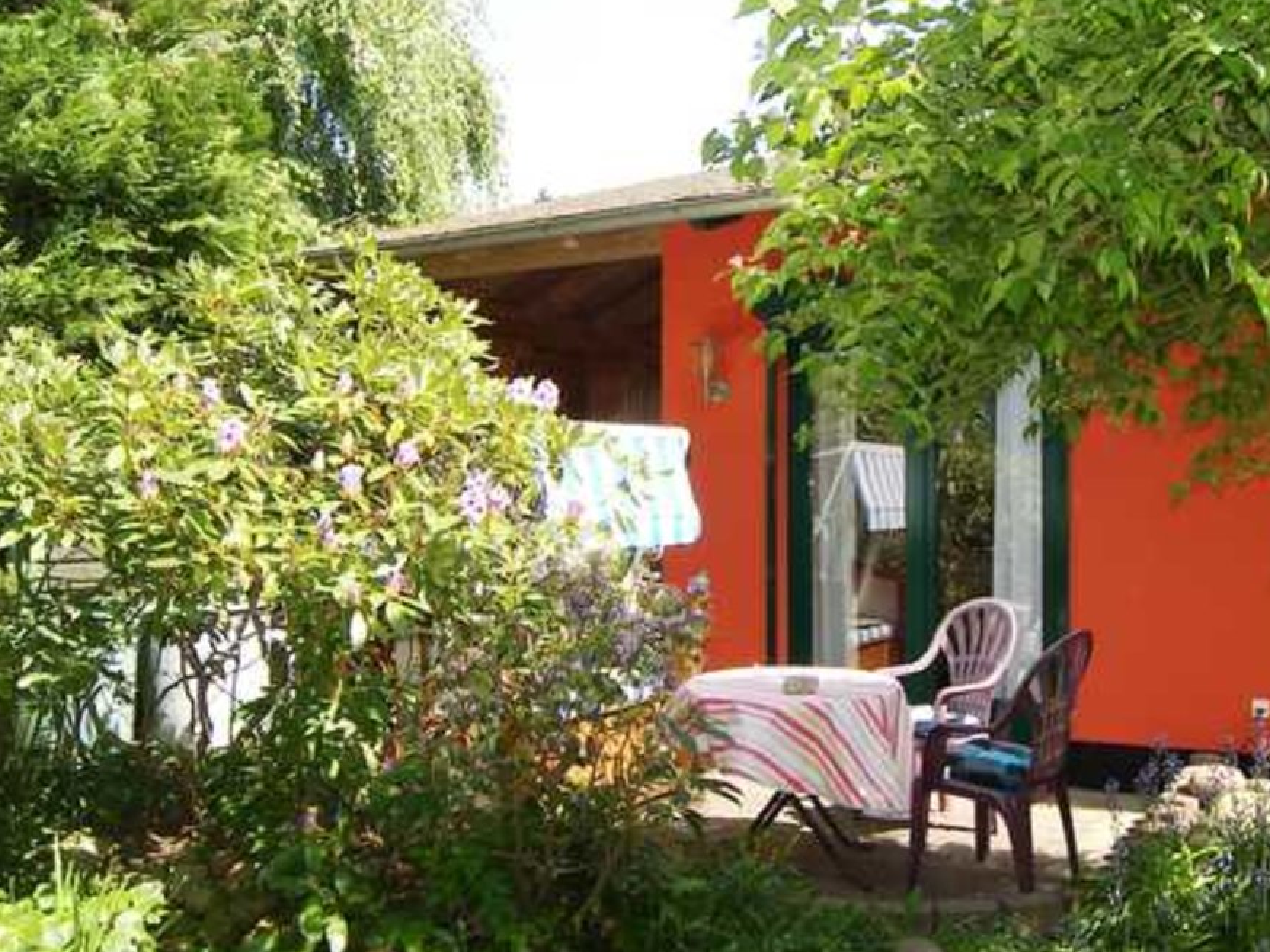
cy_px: 455
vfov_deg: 42.9
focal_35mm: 33
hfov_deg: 54.5
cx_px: 819
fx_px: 1211
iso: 50
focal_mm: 5
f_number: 2.8
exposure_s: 1/200
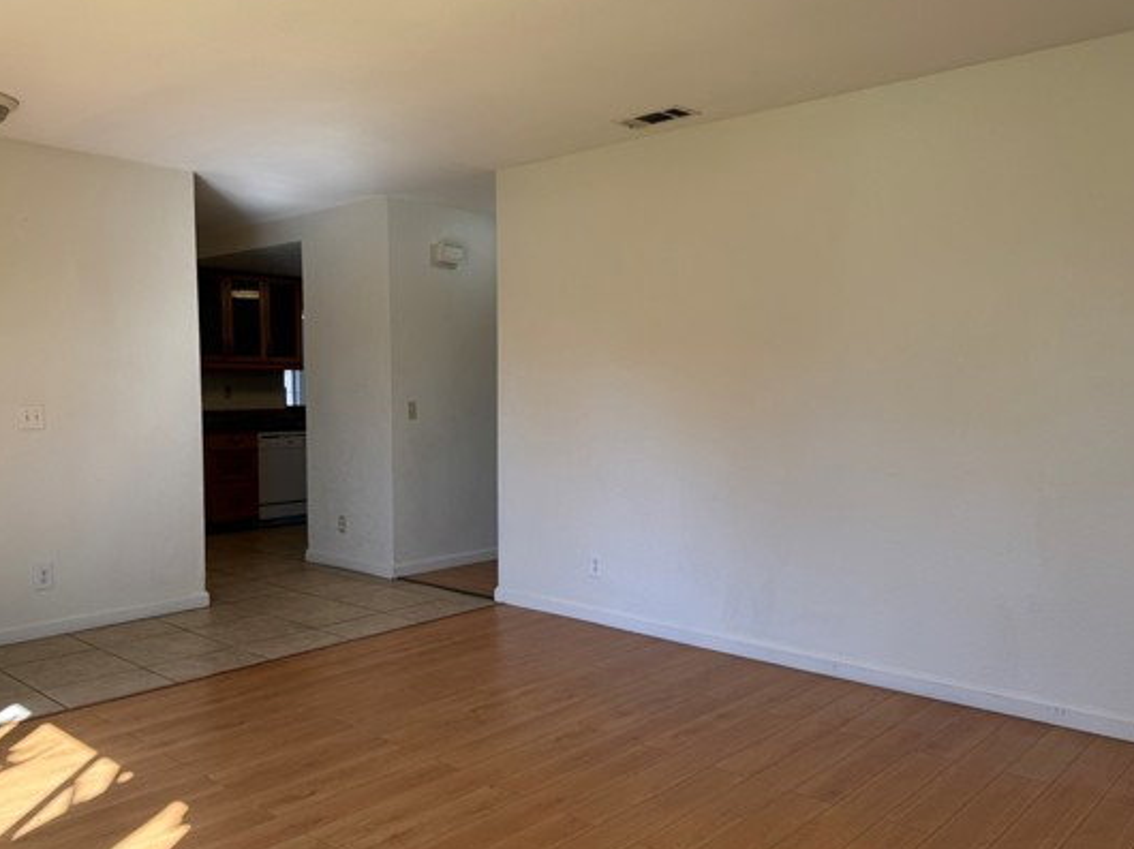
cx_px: 473
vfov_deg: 48.2
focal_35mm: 29
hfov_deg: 61.3
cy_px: 447
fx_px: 950
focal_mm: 6.76
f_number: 1.78
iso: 100
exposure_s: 1/284
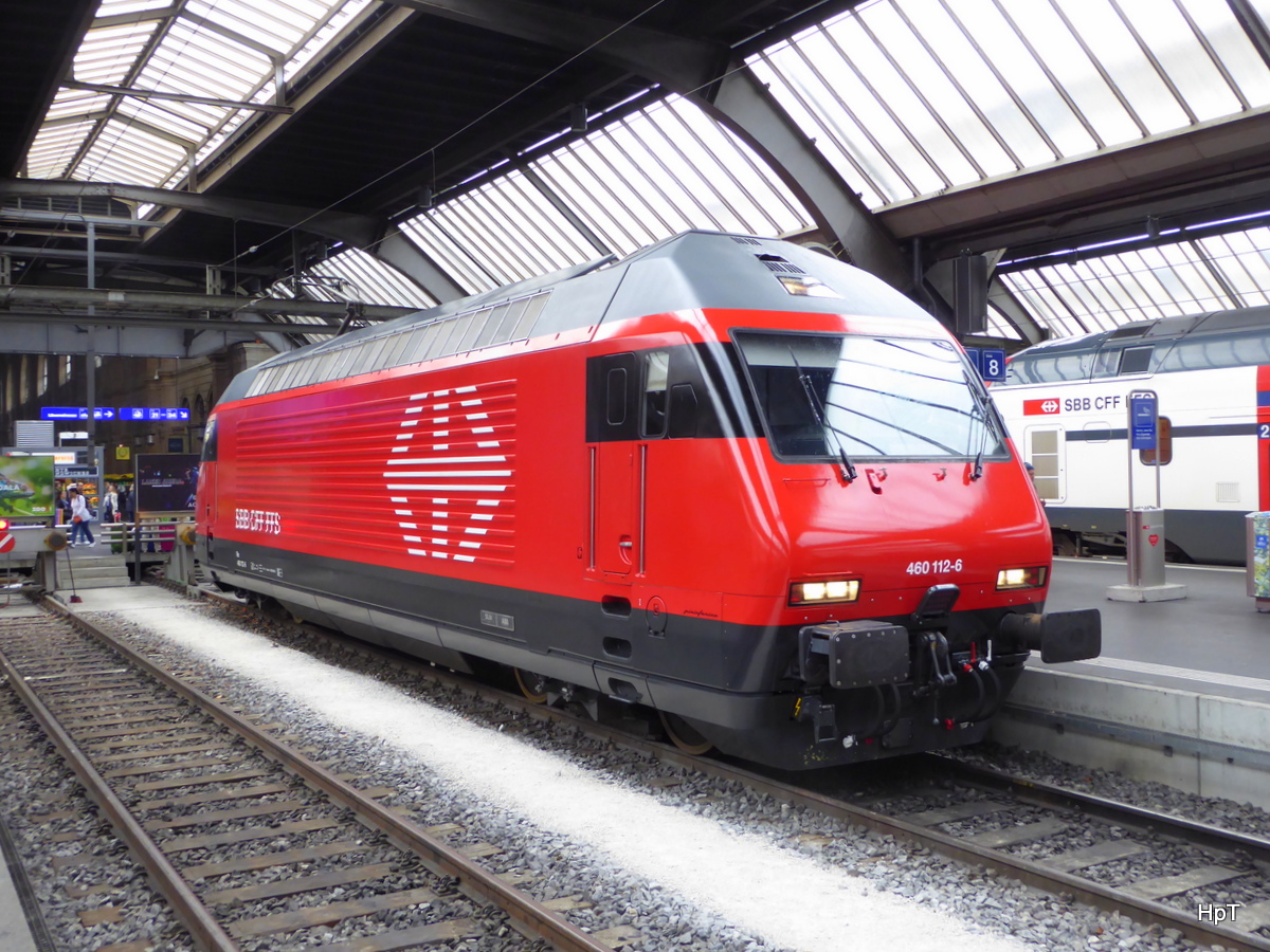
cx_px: 635
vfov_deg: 39.7
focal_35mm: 36
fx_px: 1321
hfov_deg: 51.4
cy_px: 476
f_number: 3.7
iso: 200
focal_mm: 6.3
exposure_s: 1/60
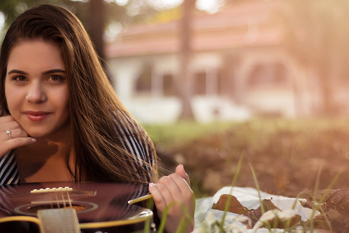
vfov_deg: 14.7
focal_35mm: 93
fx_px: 902
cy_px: 148
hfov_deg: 21.9
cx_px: 131
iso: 80
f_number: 2
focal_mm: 50
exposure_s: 1/200
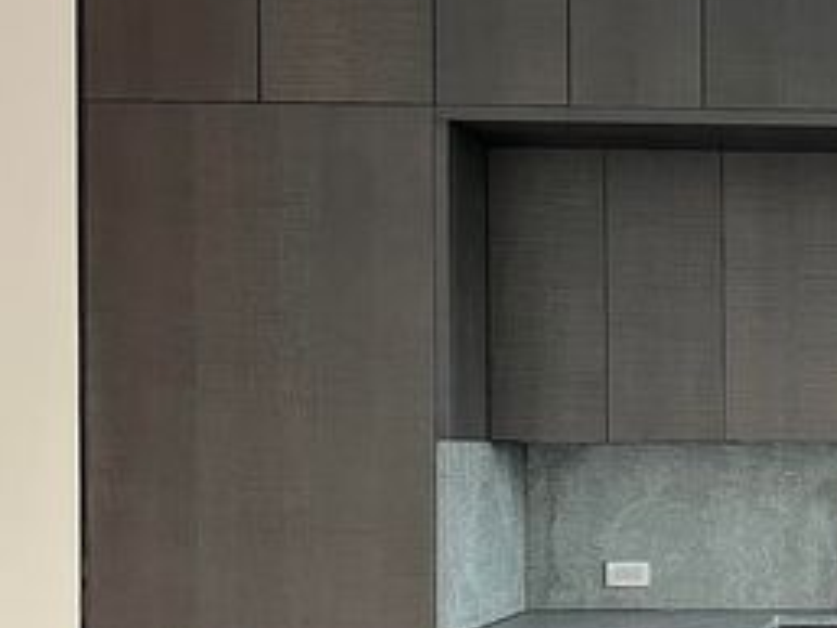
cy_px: 464
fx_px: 1451
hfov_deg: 28.6
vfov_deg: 24.2
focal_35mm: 60
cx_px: 964
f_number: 1.5
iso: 320
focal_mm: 5.7
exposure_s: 1/60
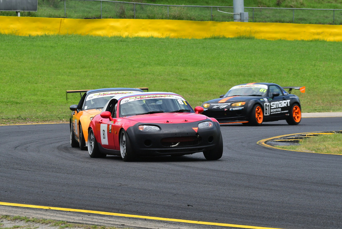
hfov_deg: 6.9
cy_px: 114
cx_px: 171
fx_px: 2851
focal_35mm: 300
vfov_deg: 4.6
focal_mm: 200
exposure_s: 1/640
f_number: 11
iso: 640
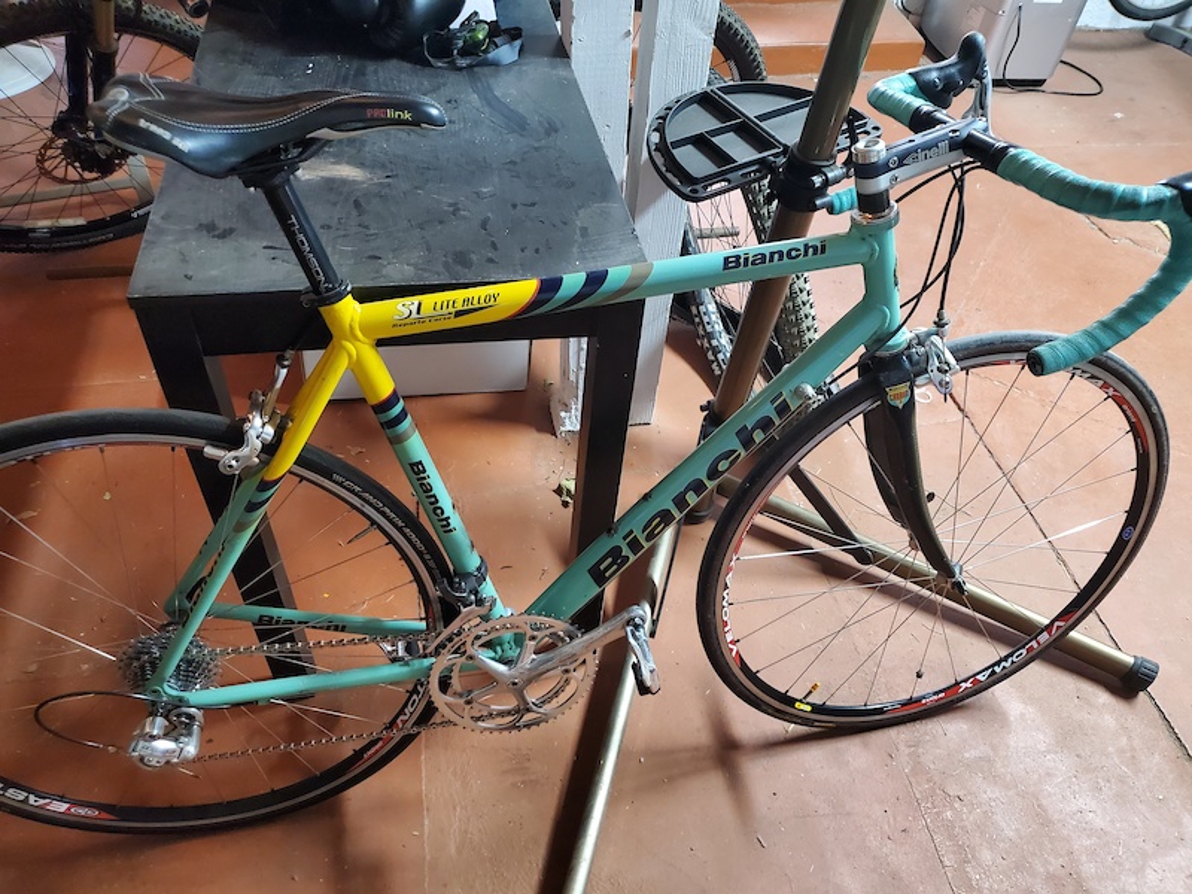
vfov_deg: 53.1
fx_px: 895
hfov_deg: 67.3
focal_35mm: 26
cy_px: 447
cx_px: 596
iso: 640
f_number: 1.5
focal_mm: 4.3
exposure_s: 1/30
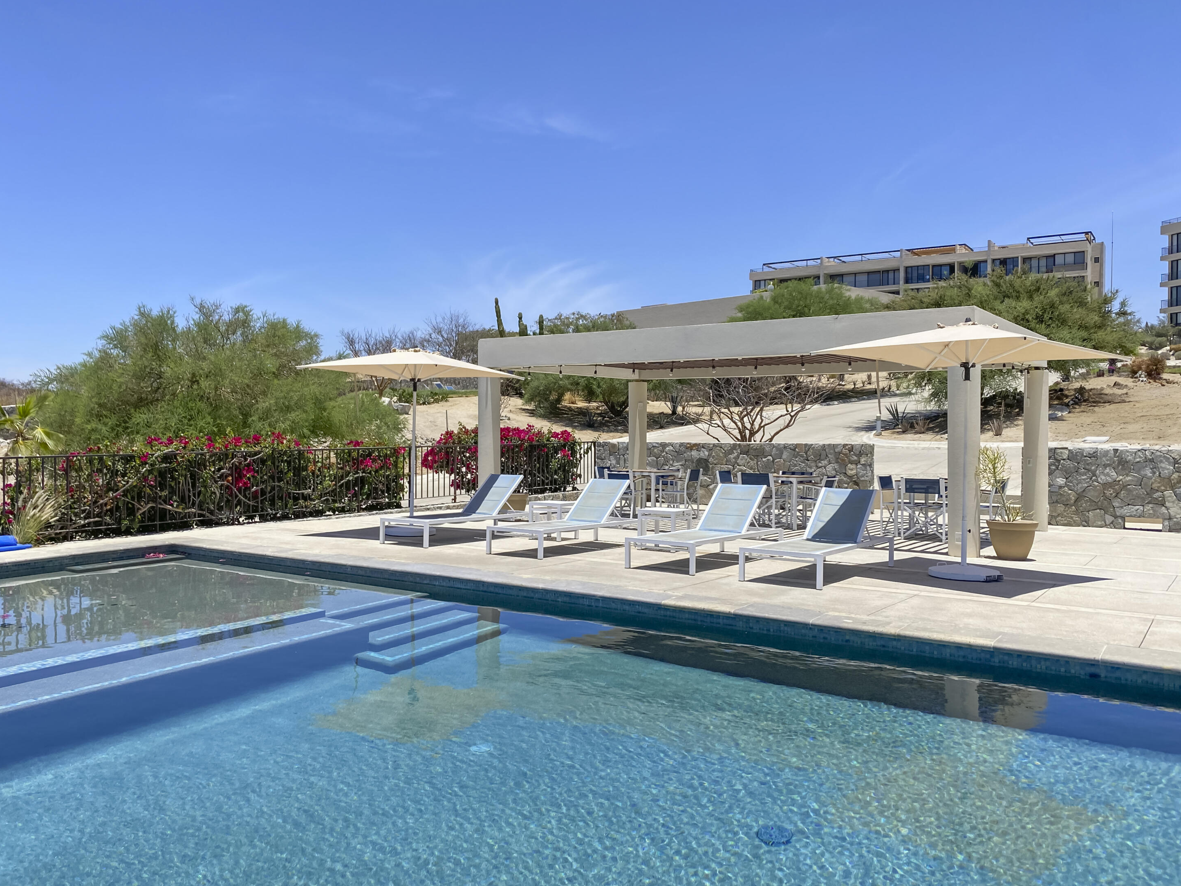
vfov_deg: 51.4
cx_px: 579
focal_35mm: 27
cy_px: 453
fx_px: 921
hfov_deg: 65.3
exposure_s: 1/4000
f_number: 1.8
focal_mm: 4.25
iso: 32
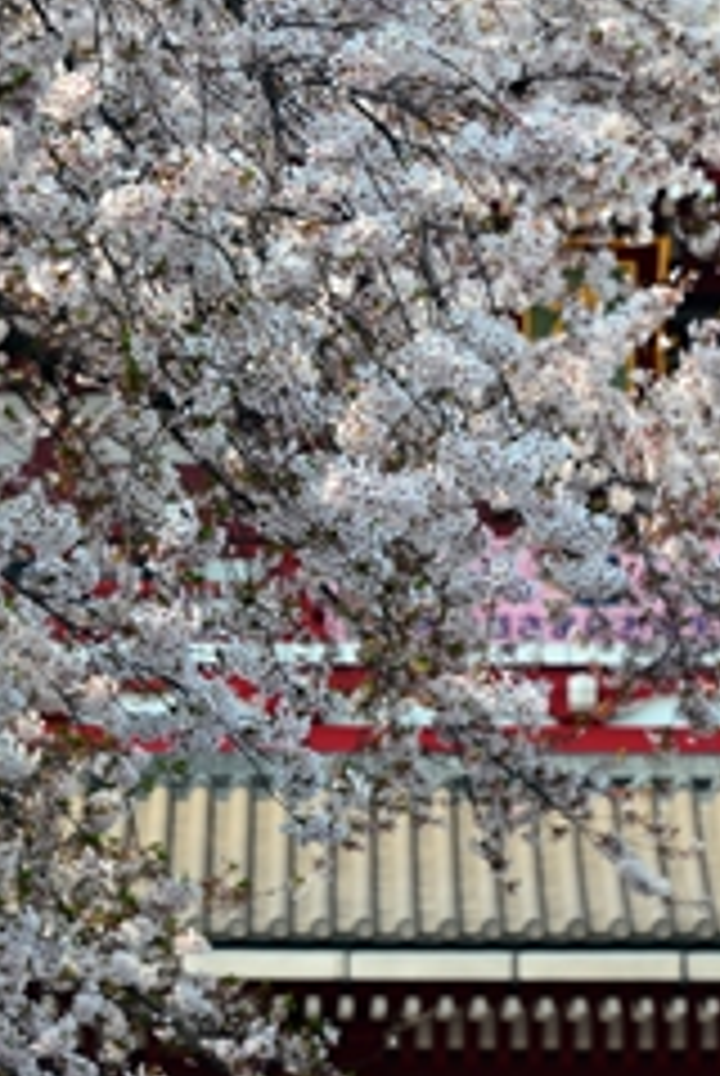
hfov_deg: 4.6
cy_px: 383
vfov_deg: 6.8
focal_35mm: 301
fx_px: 9003
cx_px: 398
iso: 200
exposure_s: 1/250
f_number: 8
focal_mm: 180
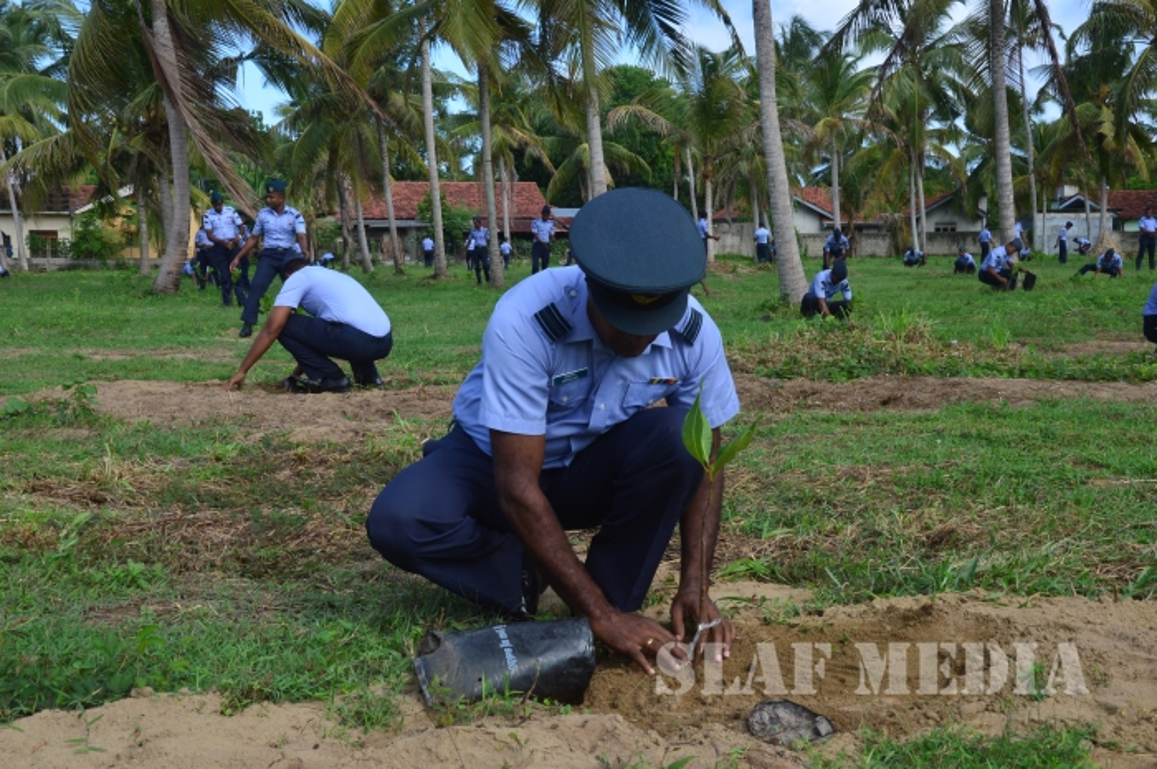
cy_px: 384
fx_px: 1445
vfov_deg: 29.8
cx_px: 578
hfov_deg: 43.6
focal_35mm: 45
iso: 200
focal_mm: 30
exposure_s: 1/125
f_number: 11
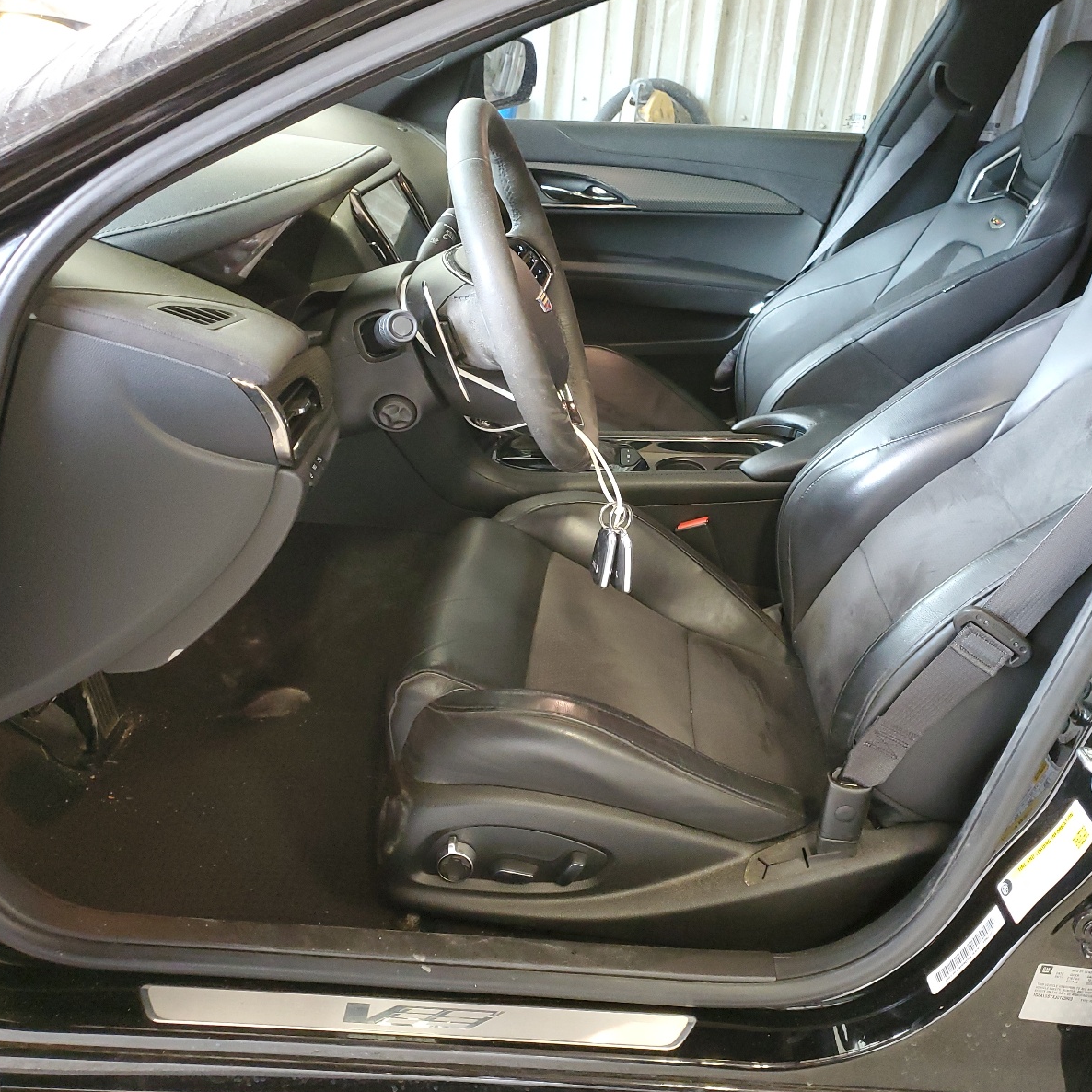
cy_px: 542
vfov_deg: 52.5
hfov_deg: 51.9
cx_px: 688
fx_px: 1106
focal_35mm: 31
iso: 290
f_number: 1.5
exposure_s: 1/30
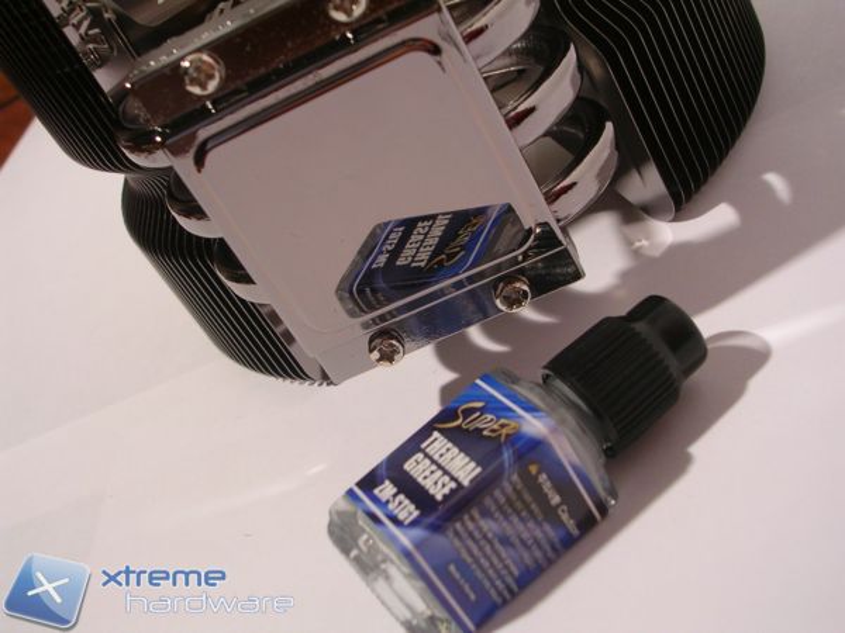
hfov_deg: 38.9
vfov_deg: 29.7
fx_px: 1196
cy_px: 316
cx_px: 422
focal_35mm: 49
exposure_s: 1/33.6
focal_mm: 7.5
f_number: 3.1
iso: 50
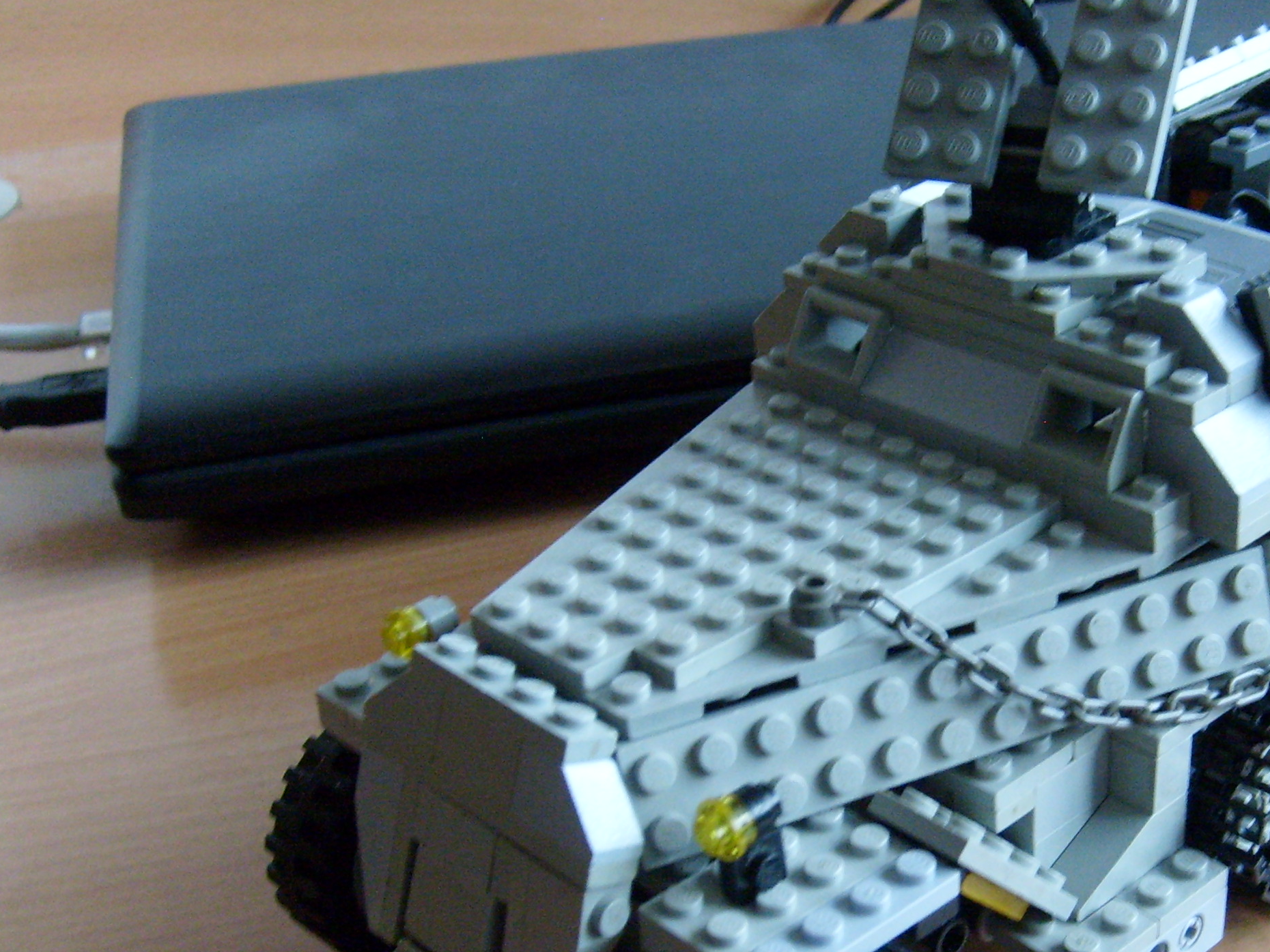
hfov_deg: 35.5
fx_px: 1944
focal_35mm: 53
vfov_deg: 27.3
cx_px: 933
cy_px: 651
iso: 200
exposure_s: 1/15
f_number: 2.8
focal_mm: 5.8
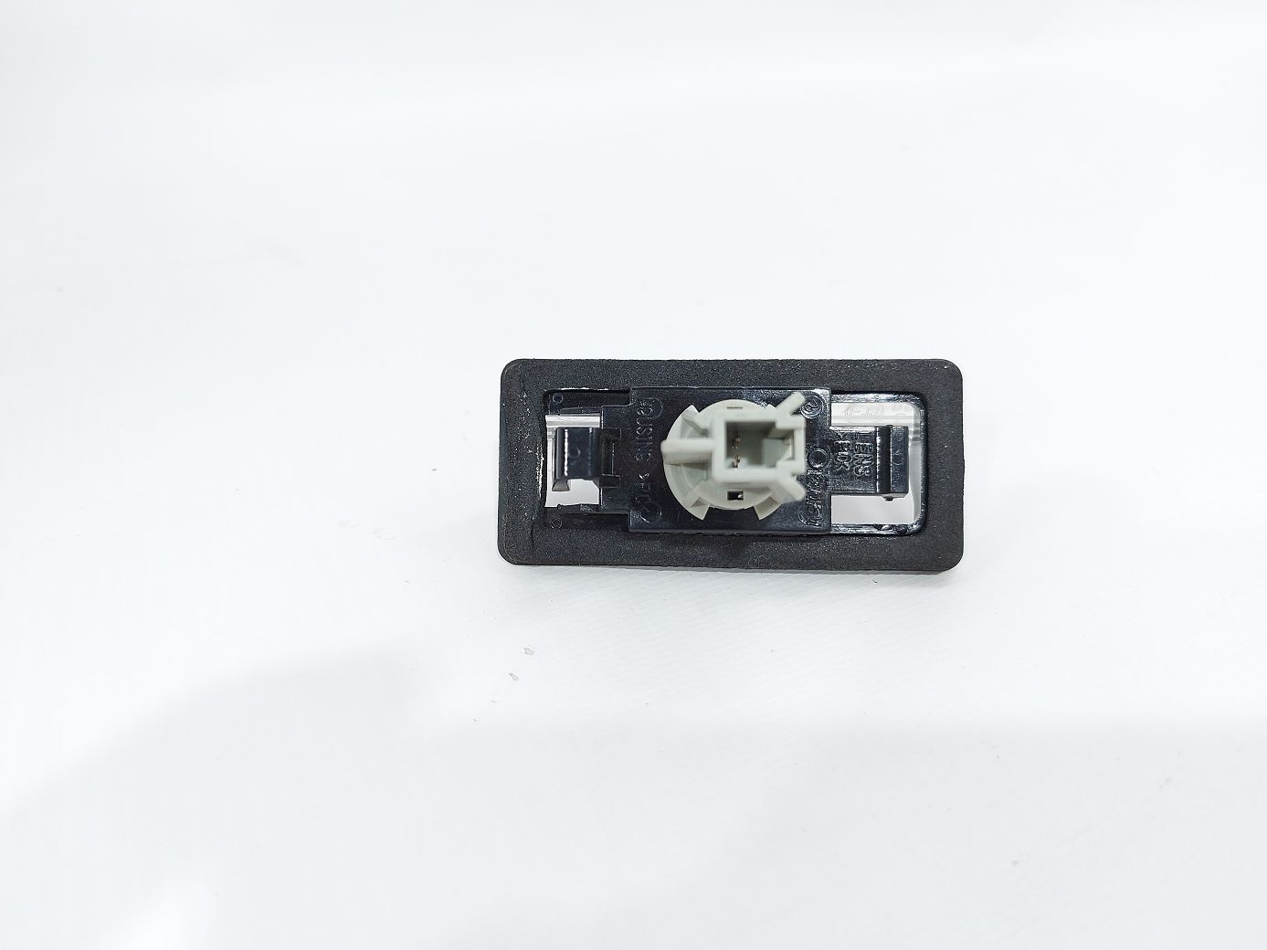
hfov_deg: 71.6
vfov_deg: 56.8
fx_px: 878
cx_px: 634
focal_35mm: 24
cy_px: 475
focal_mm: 5.23
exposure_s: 1/50
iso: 80
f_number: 1.8
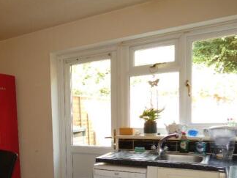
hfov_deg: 48.1
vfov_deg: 38.3
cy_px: 140
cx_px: 44
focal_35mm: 36
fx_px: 246
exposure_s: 1/25
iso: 80
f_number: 2.8
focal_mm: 3.6
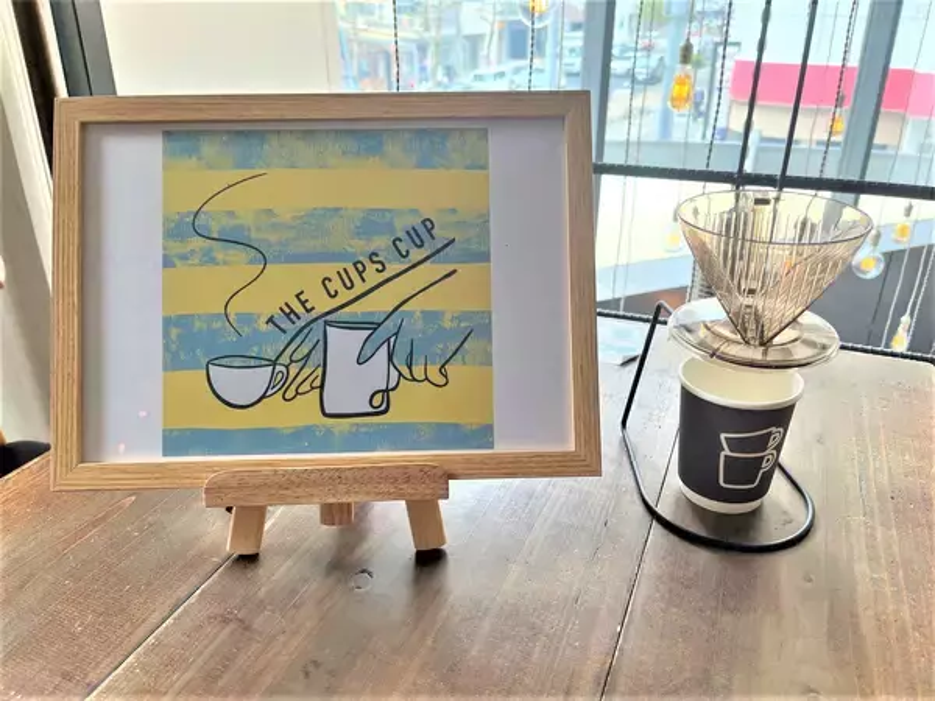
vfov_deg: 53.1
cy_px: 350
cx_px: 468
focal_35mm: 26
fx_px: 702
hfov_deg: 67.3
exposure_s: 1/132
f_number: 1.6
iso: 64
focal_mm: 5.1
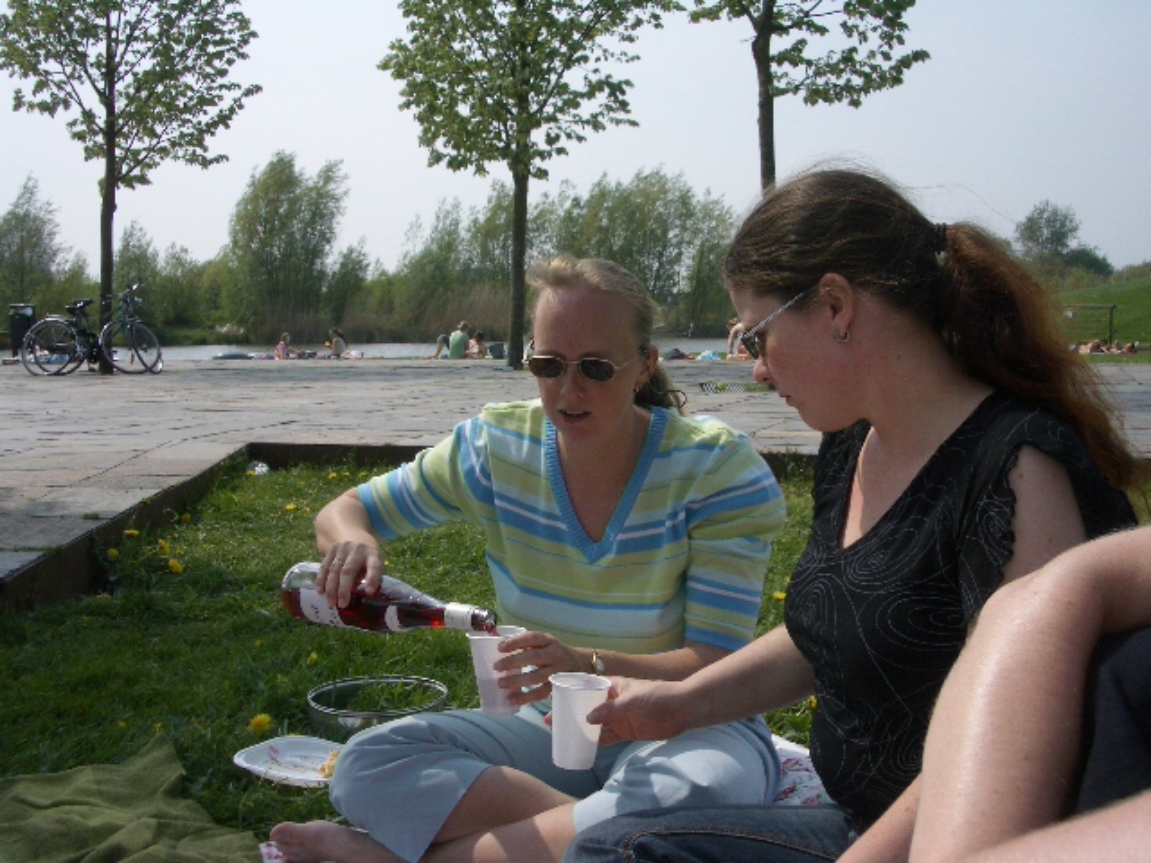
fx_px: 1363
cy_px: 432
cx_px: 576
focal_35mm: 41
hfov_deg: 45.8
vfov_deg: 35.1
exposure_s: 1/640
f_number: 4.6
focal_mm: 6.8
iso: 50
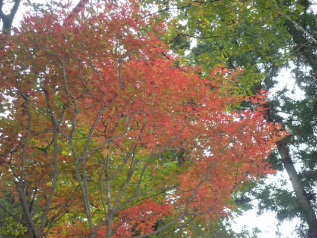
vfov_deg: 30.9
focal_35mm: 47
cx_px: 158
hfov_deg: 40.4
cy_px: 119
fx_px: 431
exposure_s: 1/60
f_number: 3.4
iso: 250
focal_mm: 8.3
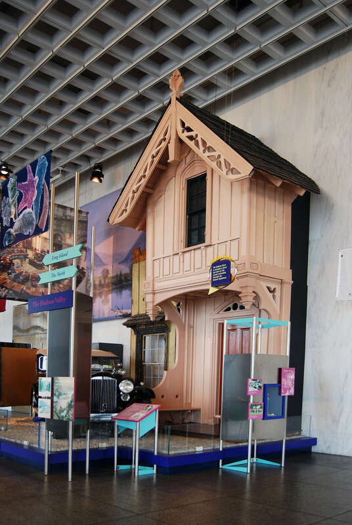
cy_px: 262
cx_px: 176
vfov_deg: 61.9
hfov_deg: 43.7
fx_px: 438
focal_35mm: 30
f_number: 3.8
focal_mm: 20
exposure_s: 1/40
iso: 400
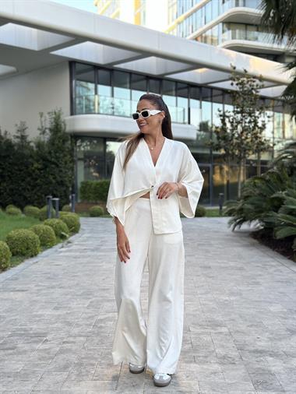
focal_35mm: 48
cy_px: 197
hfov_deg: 30.3
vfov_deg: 39.6
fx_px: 547
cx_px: 148
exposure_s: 1/248
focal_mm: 6.86
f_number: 1.78
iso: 80
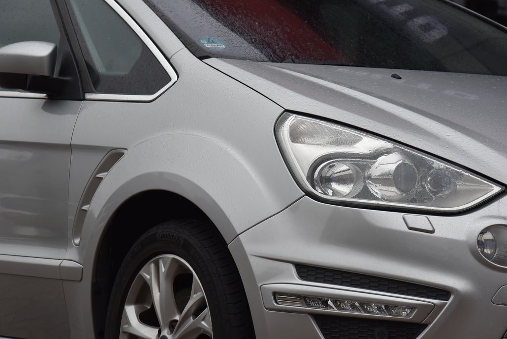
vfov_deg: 11.4
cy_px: 170
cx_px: 254
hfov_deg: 17.1
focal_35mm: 120
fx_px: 1691
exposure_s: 1/320
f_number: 9
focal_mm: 120
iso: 500
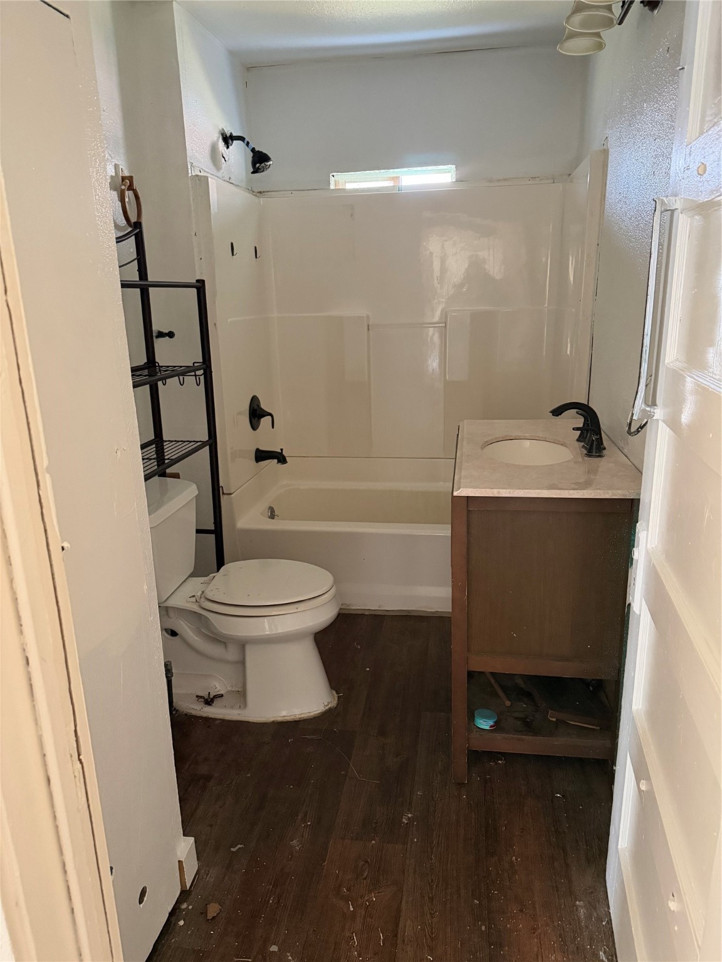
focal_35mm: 24
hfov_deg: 56.8
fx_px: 667
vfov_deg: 71.6
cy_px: 481
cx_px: 361
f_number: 1.78
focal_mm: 6.76
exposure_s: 1/40
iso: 1000
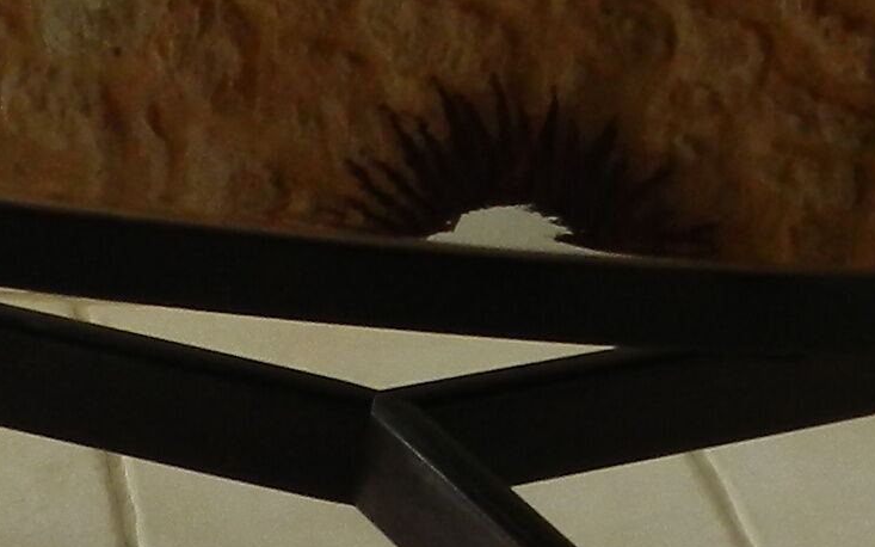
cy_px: 451
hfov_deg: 15.6
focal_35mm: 133
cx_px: 222
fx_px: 3171
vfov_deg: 9.8
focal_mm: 4
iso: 160
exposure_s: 1/30
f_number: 3.4
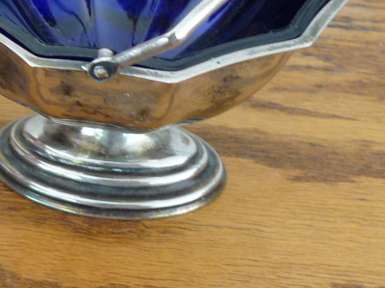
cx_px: 46
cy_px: 48
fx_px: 890
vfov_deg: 18.2
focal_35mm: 80
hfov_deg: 23.8
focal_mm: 6
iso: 200
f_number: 2.8
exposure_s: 1/15
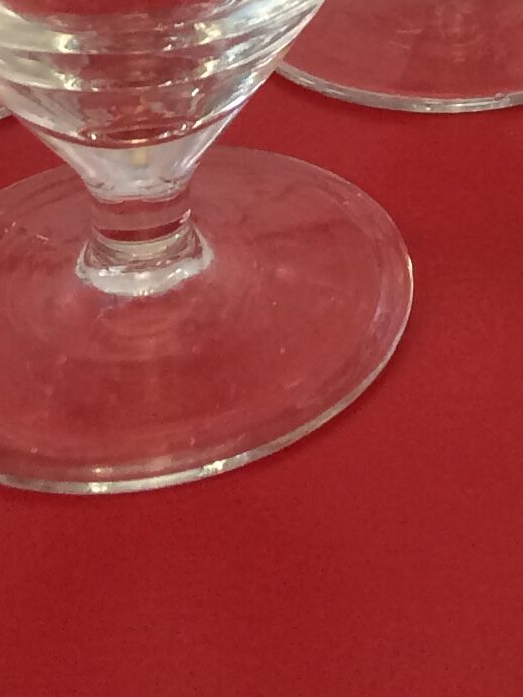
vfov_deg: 12.6
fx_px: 2740
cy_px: -722
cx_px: 739
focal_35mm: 136
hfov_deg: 10.6
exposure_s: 1/33
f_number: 2.2
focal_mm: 4.15
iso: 32
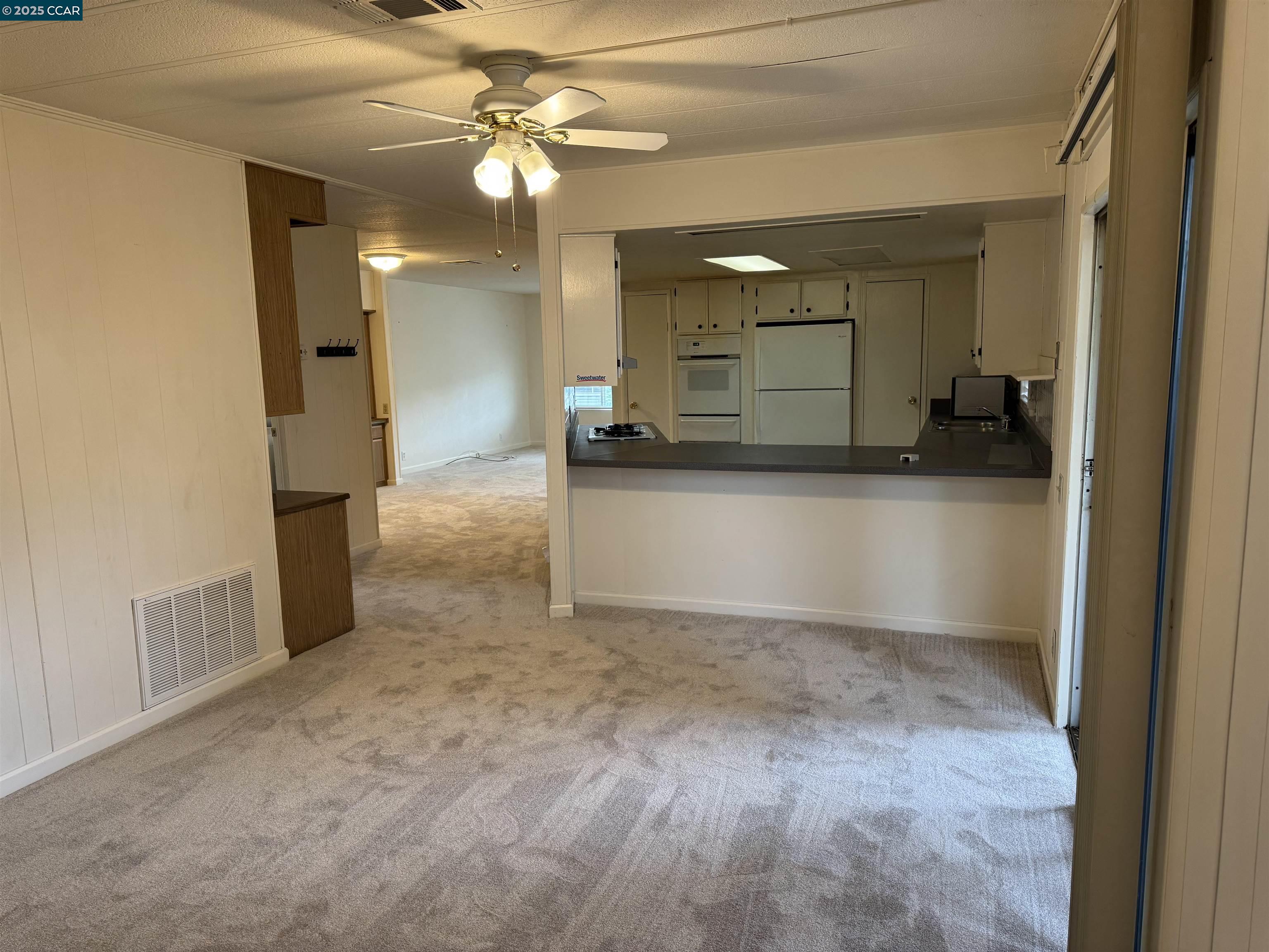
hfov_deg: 71.6
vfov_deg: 56.8
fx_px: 880
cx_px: 634
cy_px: 476
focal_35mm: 24
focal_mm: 6.76
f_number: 1.78
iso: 200
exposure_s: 1/120
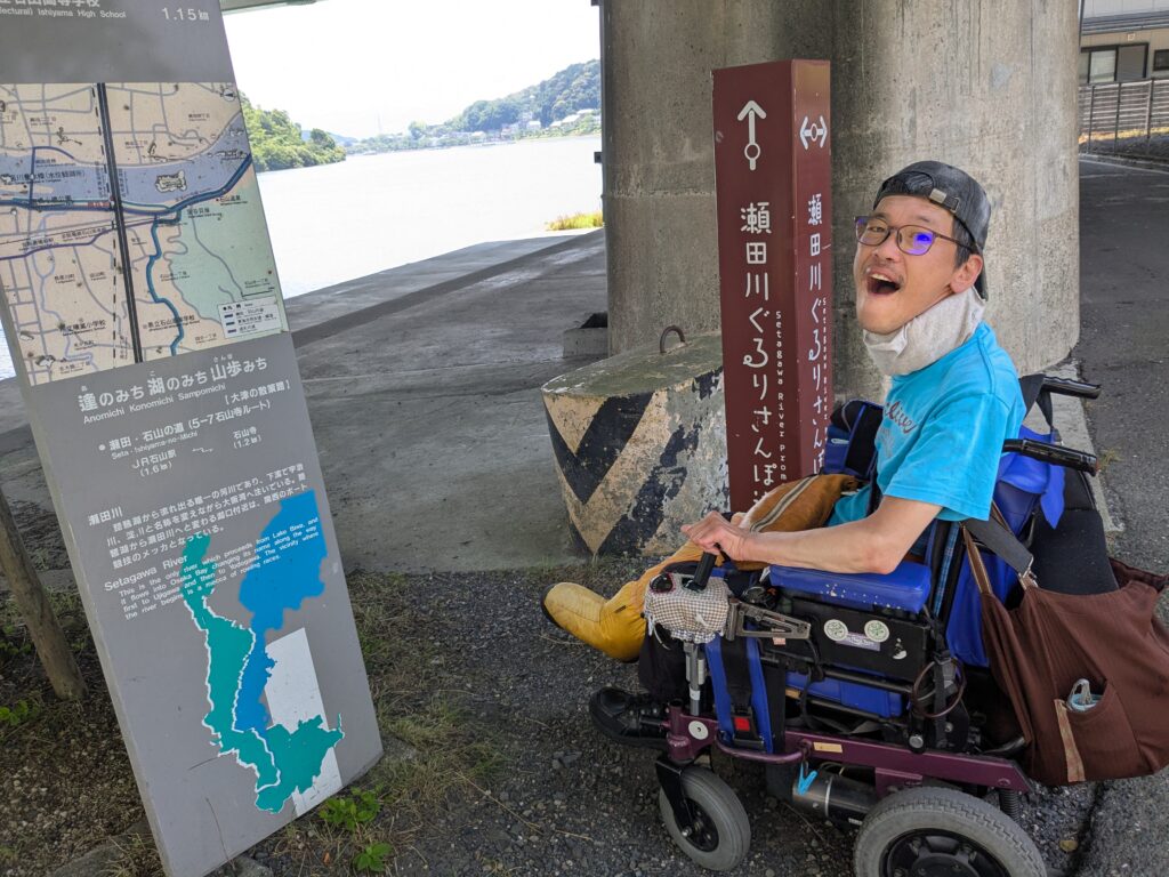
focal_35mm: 27
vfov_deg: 51.4
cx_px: 584
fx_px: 912
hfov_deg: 65.3
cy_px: 438
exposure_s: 1/468
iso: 42
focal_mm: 4.38
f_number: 1.73
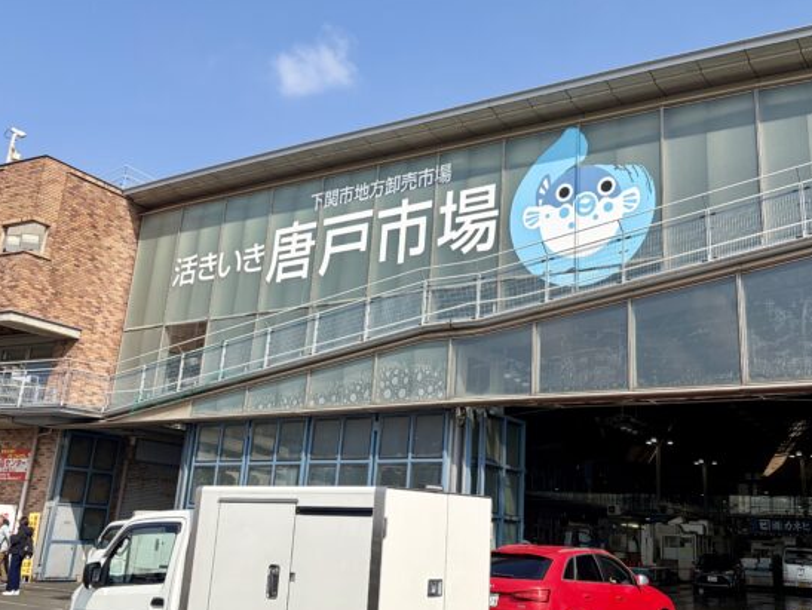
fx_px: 892
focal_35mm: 38
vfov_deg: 37.6
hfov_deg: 48.8
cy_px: 245
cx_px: 466
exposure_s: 1/2985
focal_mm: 5.96
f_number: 1.6
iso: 50
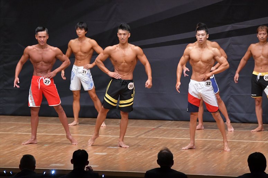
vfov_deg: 6.3
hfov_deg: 9.5
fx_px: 1615
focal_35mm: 217
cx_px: 134
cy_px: 89
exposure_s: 1/400
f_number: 5.6
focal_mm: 145
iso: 6400
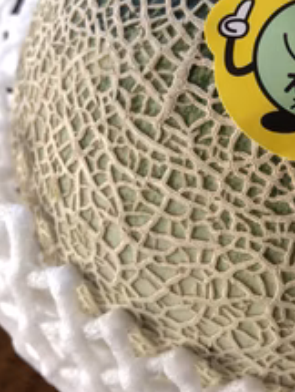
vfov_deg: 36.5
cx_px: 255
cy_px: 139
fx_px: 589
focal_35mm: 52
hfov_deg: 27.3
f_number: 1.8
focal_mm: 3.99
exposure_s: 1/60
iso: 200
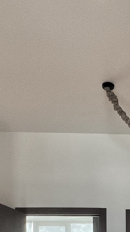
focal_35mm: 53
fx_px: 325
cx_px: 158
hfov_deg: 21.0
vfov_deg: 31.7
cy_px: 288
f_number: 1.8
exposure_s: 1/99
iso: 32
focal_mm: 1.57
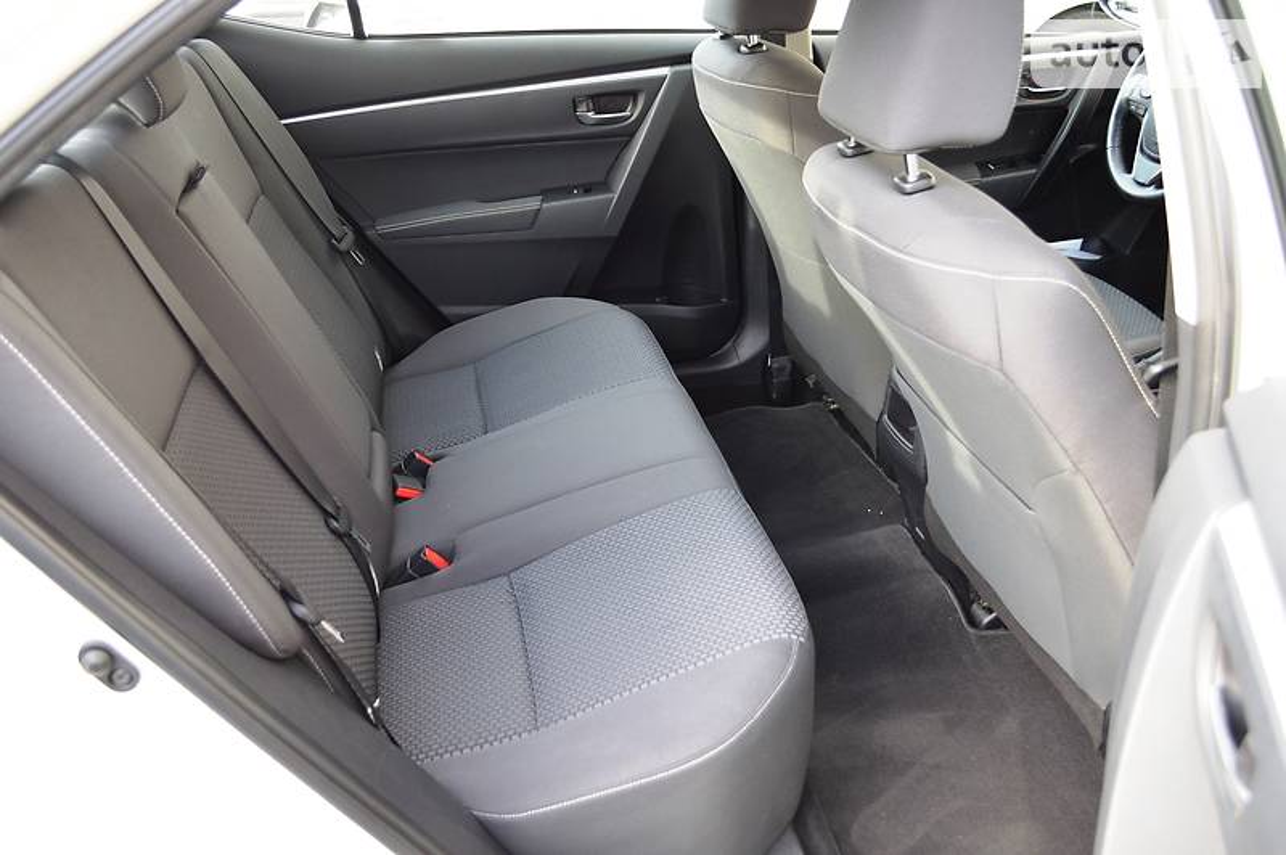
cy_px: 428
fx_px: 1178
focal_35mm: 33
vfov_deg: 39.9
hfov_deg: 57.3
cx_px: 643
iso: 400
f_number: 4
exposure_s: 1/60
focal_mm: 22
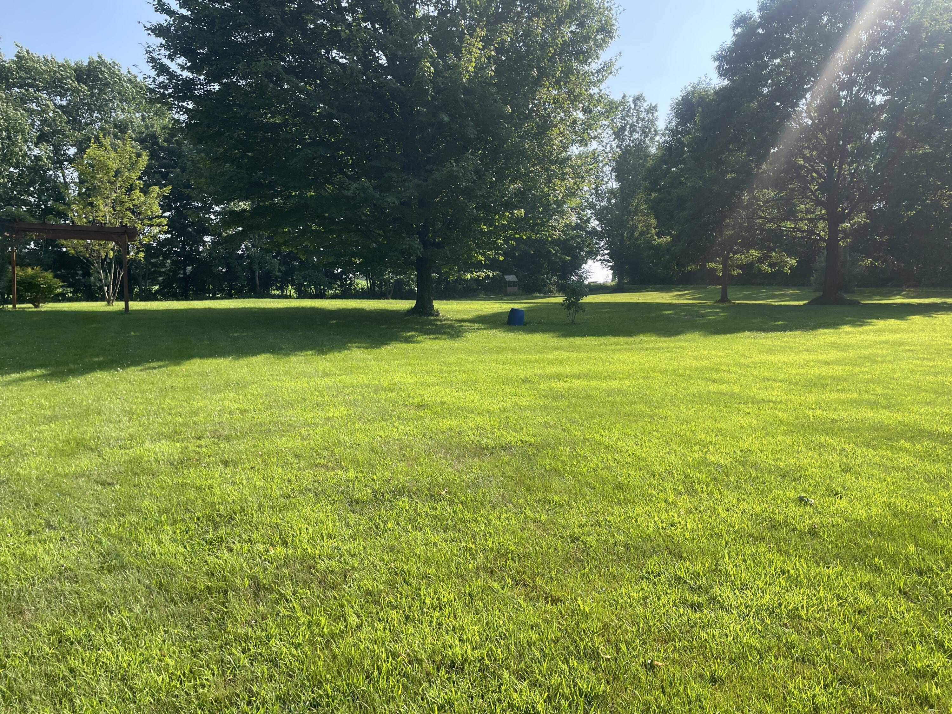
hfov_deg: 67.3
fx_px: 715
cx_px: 476
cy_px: 357
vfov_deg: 53.1
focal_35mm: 26
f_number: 1.6
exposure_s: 1/1247
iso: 32
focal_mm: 4.2
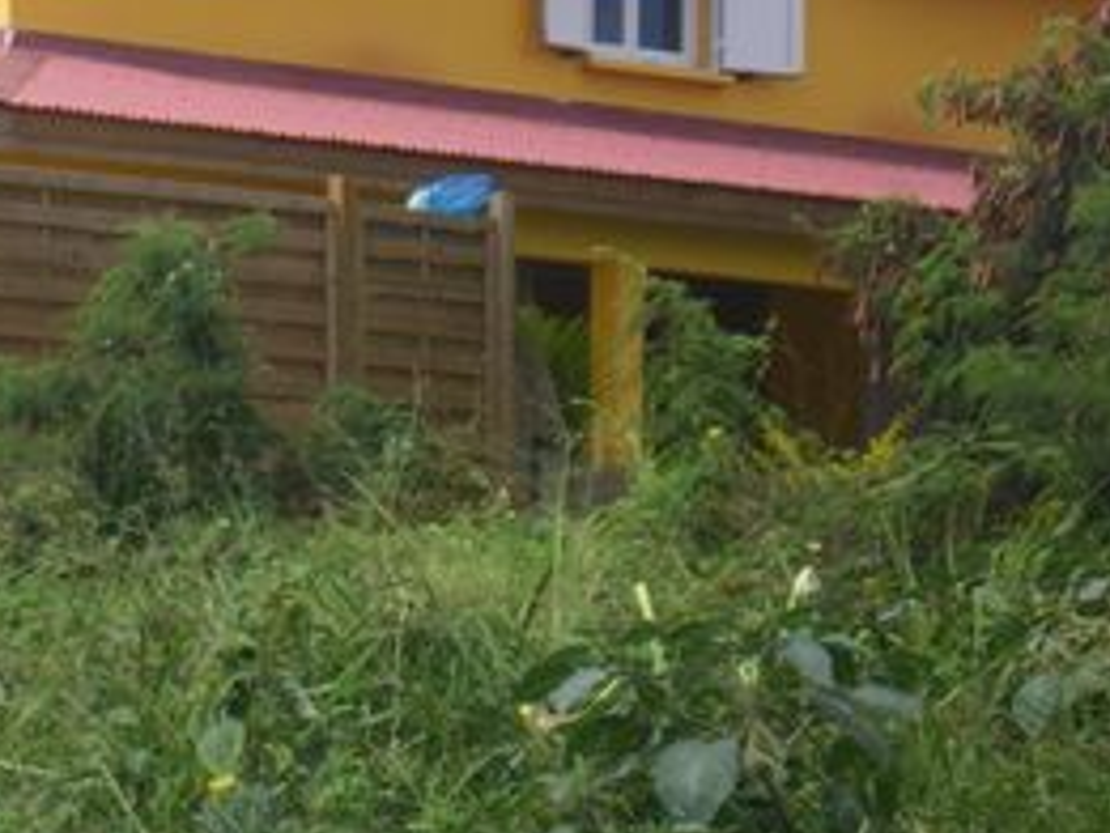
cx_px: 89
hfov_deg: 9.1
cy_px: 68
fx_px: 6929
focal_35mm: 216
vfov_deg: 6.9
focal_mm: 16.7
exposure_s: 1/400
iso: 64
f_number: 5
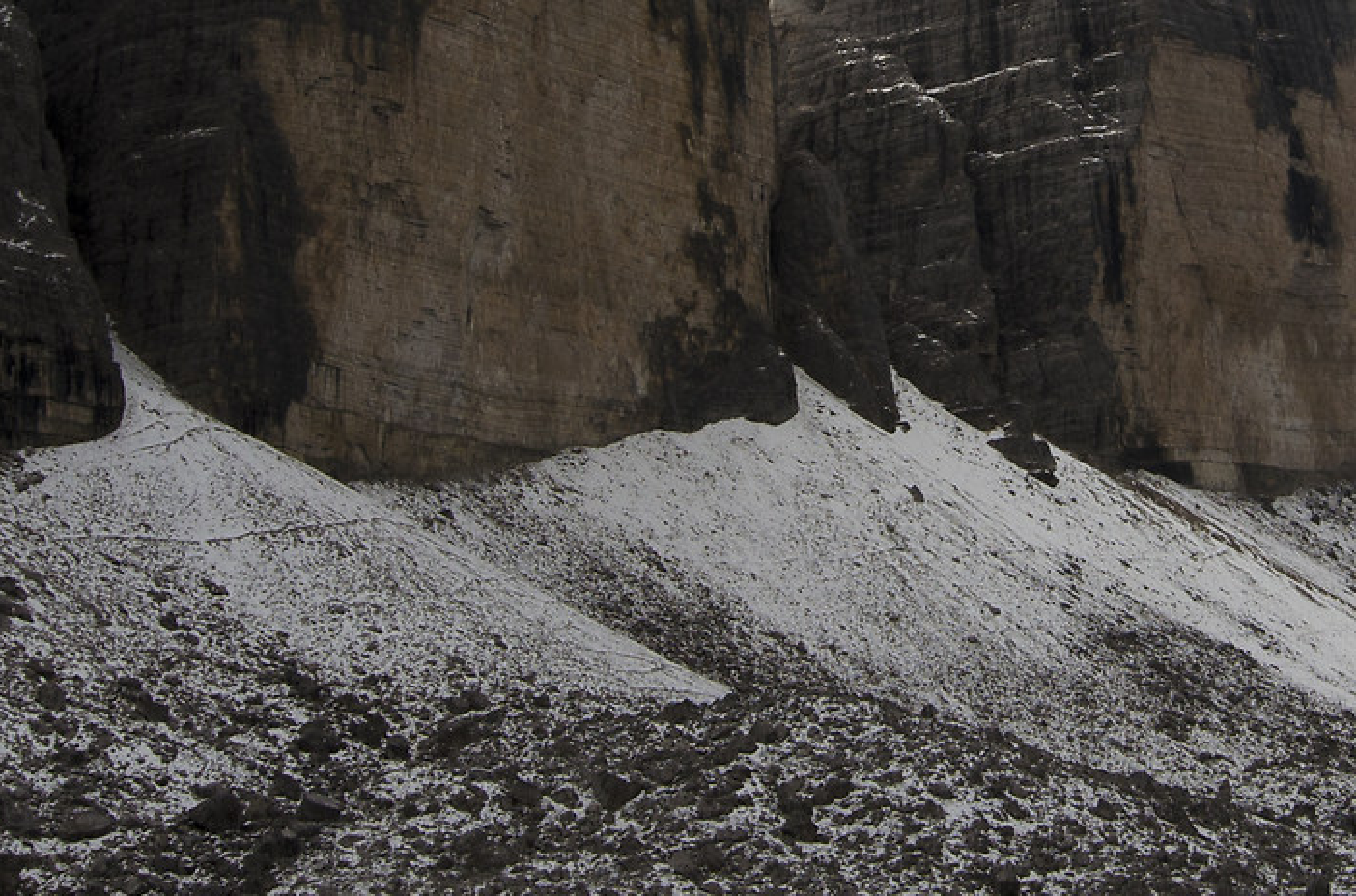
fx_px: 2506
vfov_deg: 20.0
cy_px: 128
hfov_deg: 29.9
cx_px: 970
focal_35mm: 67
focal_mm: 13
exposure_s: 1/400
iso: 100
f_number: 11
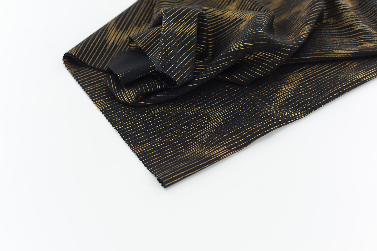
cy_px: 126
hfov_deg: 39.6
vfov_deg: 27.0
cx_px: 188
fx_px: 524
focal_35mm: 50
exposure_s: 1/80
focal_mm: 50
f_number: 4
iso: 100
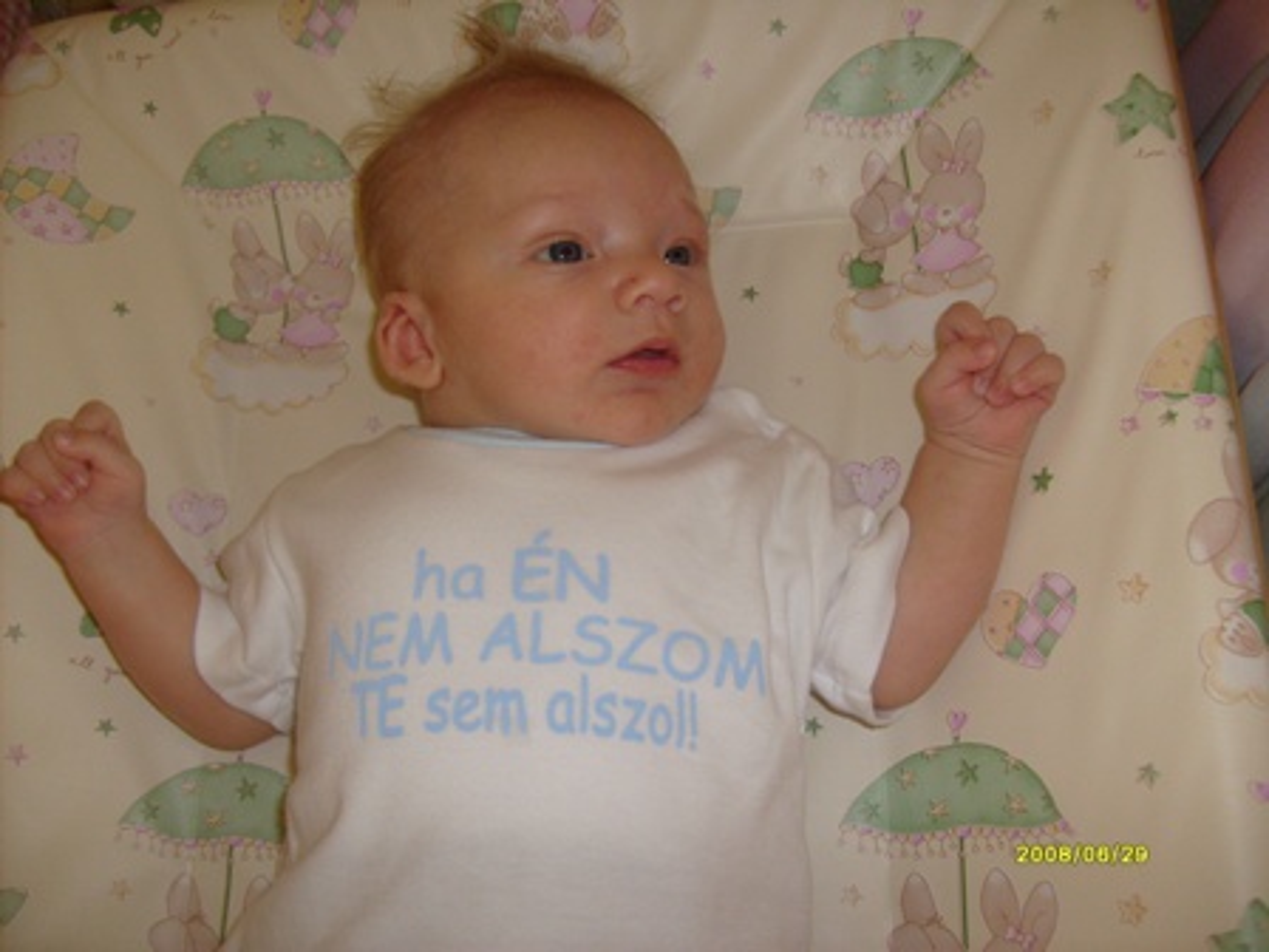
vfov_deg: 40.7
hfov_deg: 52.6
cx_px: 634
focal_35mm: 35
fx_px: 1283
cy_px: 476
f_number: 2.8
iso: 100
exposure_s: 1/45
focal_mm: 5.8
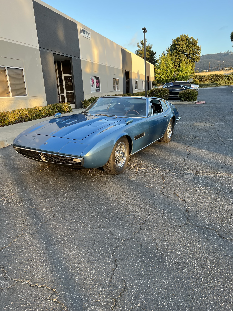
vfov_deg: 67.3
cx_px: 116
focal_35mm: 26
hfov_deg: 53.1
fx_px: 233
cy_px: 156
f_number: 1.5
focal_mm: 5.7
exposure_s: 1/303
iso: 50
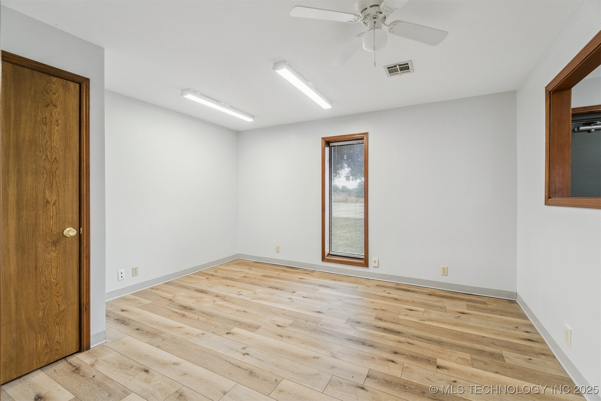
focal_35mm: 15
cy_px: 200
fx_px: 250
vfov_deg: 77.3
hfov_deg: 100.4
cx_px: 300
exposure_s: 1/25
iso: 200
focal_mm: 10
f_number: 6.3
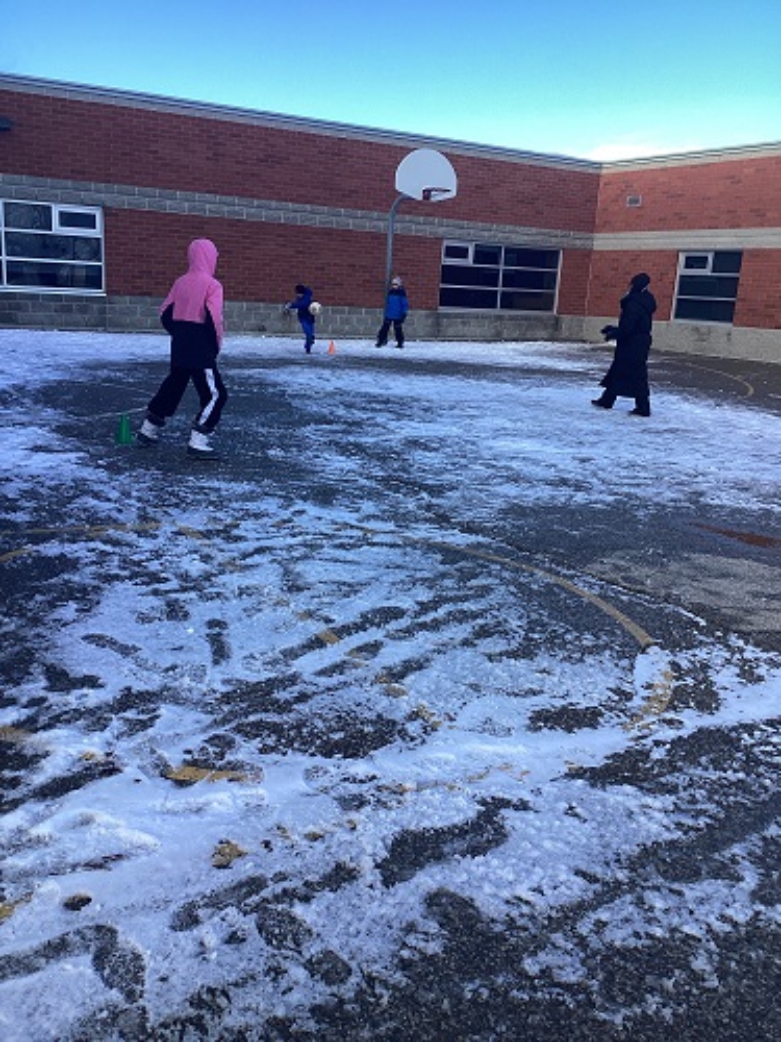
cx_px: 390
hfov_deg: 45.4
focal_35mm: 31
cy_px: 521
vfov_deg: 58.4
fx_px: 933
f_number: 2.4
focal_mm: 3.3
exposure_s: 1/360
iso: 25
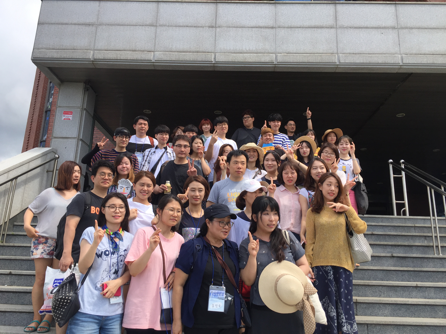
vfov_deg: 48.2
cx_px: 223
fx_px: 374
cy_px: 167
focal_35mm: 29
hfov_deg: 61.7
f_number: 2.2
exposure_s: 1/1099
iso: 32
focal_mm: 4.15
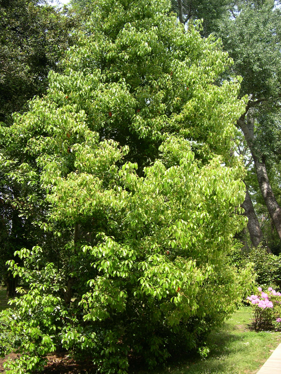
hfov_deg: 37.7
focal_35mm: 38
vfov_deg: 49.0
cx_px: 140
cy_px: 187
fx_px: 411
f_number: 2.8
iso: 100
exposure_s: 1/469
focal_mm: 8
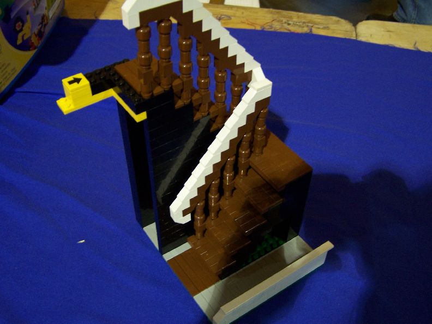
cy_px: 162
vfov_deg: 37.7
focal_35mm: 38
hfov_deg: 49.0
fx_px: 474
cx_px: 216
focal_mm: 6.3
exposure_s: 1/8
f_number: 2.8
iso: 140
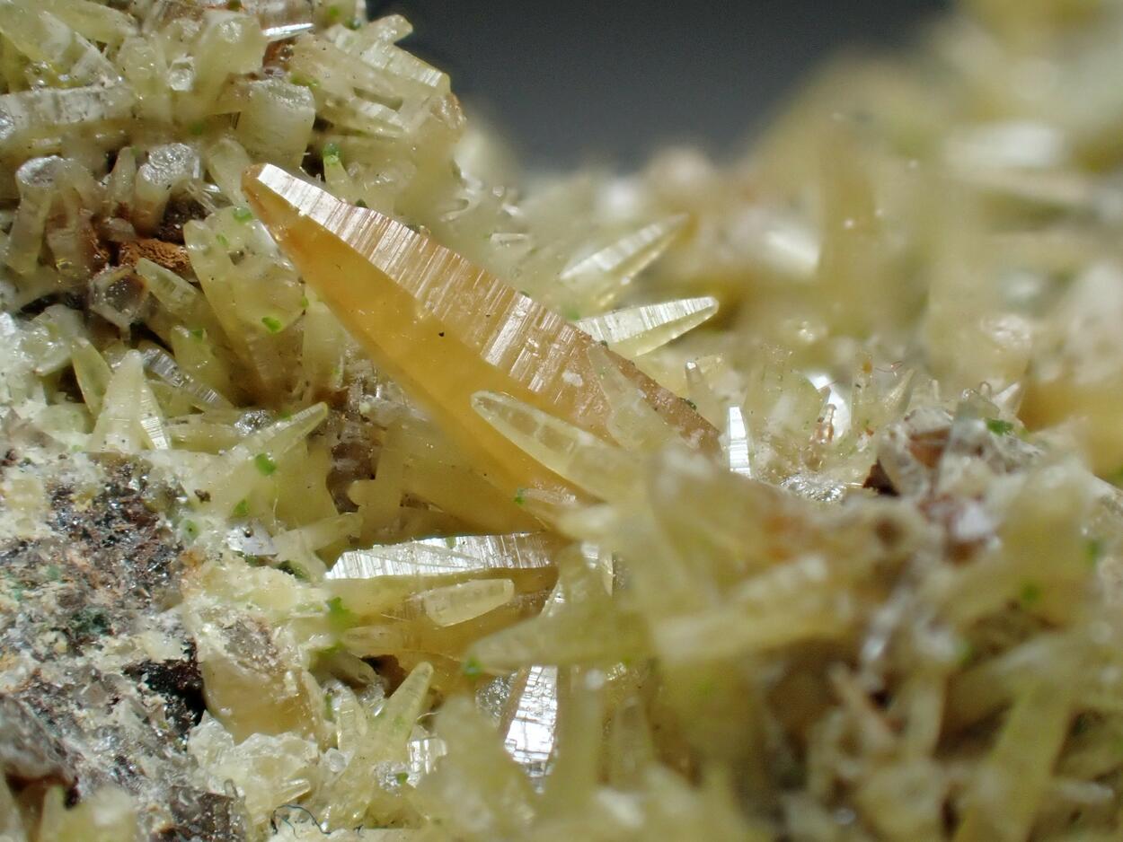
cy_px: 421
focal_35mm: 100
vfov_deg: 14.8
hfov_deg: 19.6
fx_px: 3245
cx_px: 562
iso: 320
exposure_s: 1/400
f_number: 6.3
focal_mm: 18
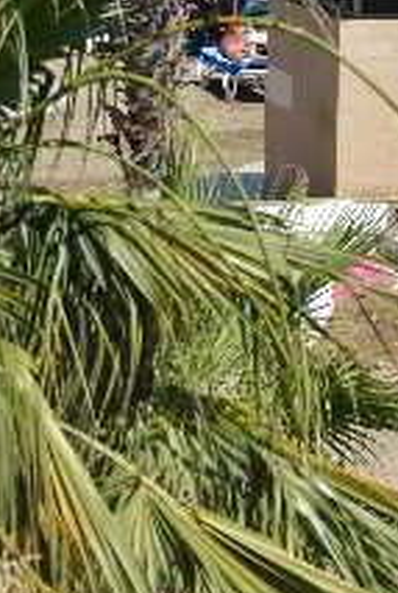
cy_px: 153
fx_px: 6624
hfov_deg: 3.4
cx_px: 534
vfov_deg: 5.1
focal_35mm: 401
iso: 100
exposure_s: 1/640
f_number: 6.3
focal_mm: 95
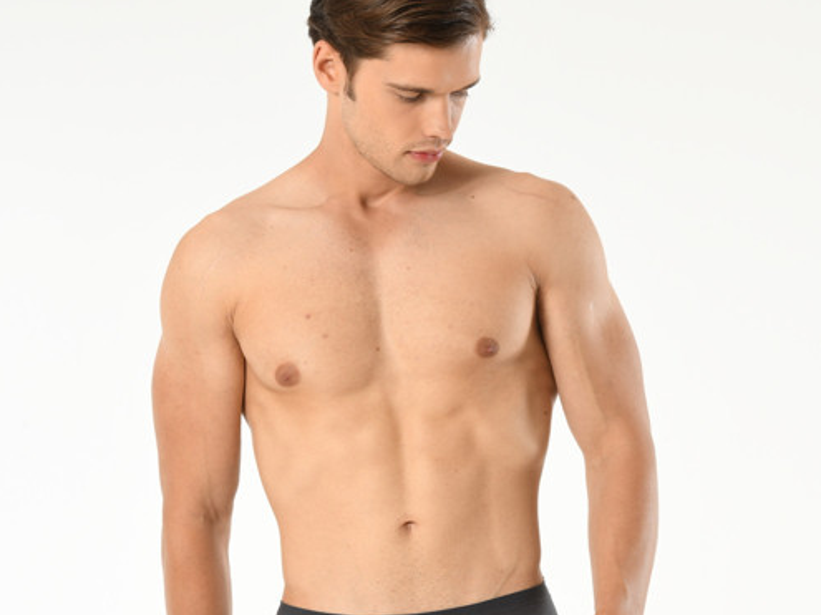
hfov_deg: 12.1
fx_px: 3865
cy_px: 496
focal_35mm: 163
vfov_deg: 9.1
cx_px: 411
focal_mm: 112
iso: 100
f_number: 11
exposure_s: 1/125
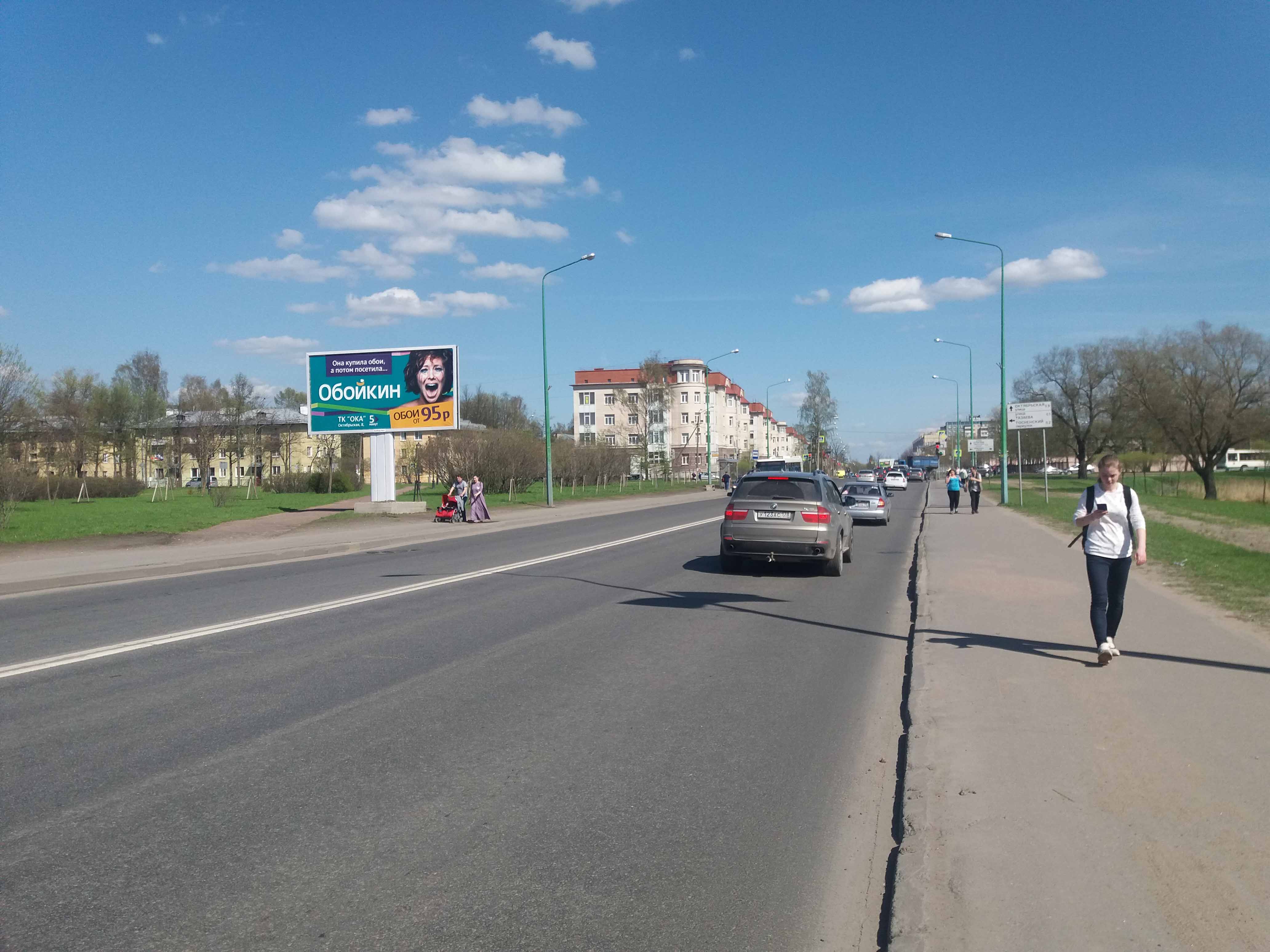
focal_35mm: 28
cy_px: 476
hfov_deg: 63.4
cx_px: 635
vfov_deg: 49.7
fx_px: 1027
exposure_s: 1/2036
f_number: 1.9
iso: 64
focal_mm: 3.7
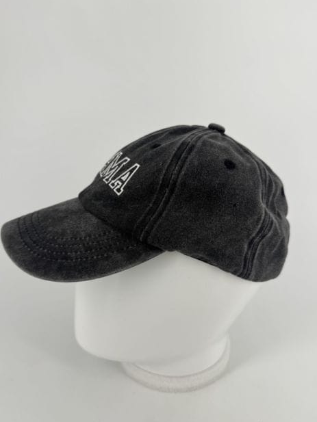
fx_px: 317
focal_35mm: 26
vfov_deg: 67.2
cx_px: 149
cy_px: 227
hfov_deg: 53.0
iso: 80
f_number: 1.78
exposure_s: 1/925
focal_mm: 6.76
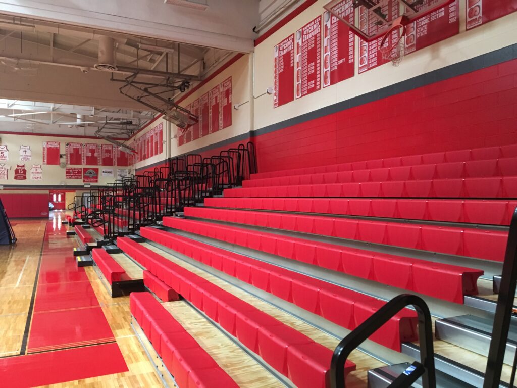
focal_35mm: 29
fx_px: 433
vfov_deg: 48.2
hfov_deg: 61.7
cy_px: 194
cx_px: 258
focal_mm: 4.15
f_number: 2.2
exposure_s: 1/20
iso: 200
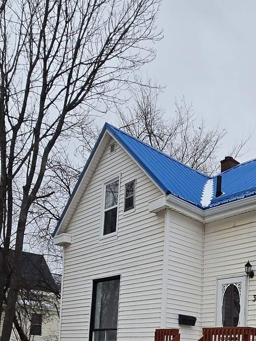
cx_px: 249
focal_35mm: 38
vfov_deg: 41.2
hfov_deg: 34.7
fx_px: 375
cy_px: 357
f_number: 2.2
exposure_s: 1/499
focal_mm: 2.2
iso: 50
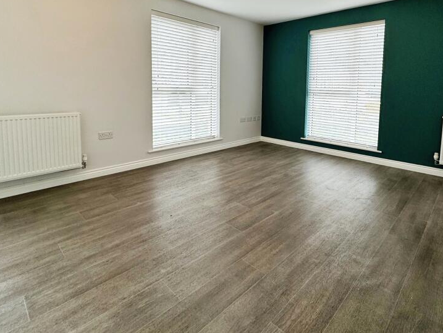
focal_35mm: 20
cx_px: 250
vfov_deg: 64.3
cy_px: 111
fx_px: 256
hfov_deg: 81.3
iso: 40
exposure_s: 1/104
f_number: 2.2
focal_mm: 2.22
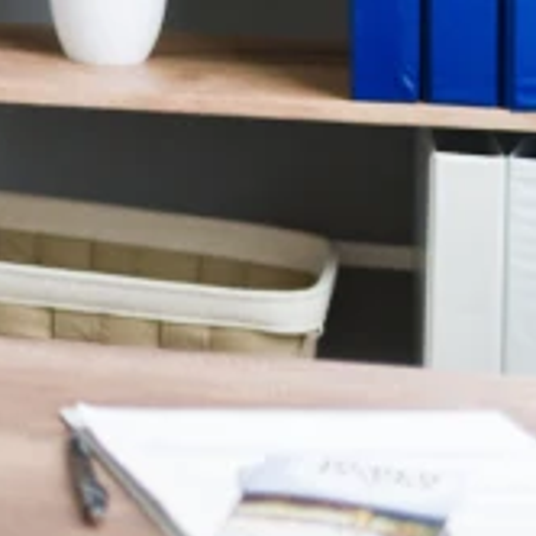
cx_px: -949
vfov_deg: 9.5
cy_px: -270
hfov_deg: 8.5
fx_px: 3136
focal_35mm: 179
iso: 800
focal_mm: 35
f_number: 1.8
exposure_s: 1/125
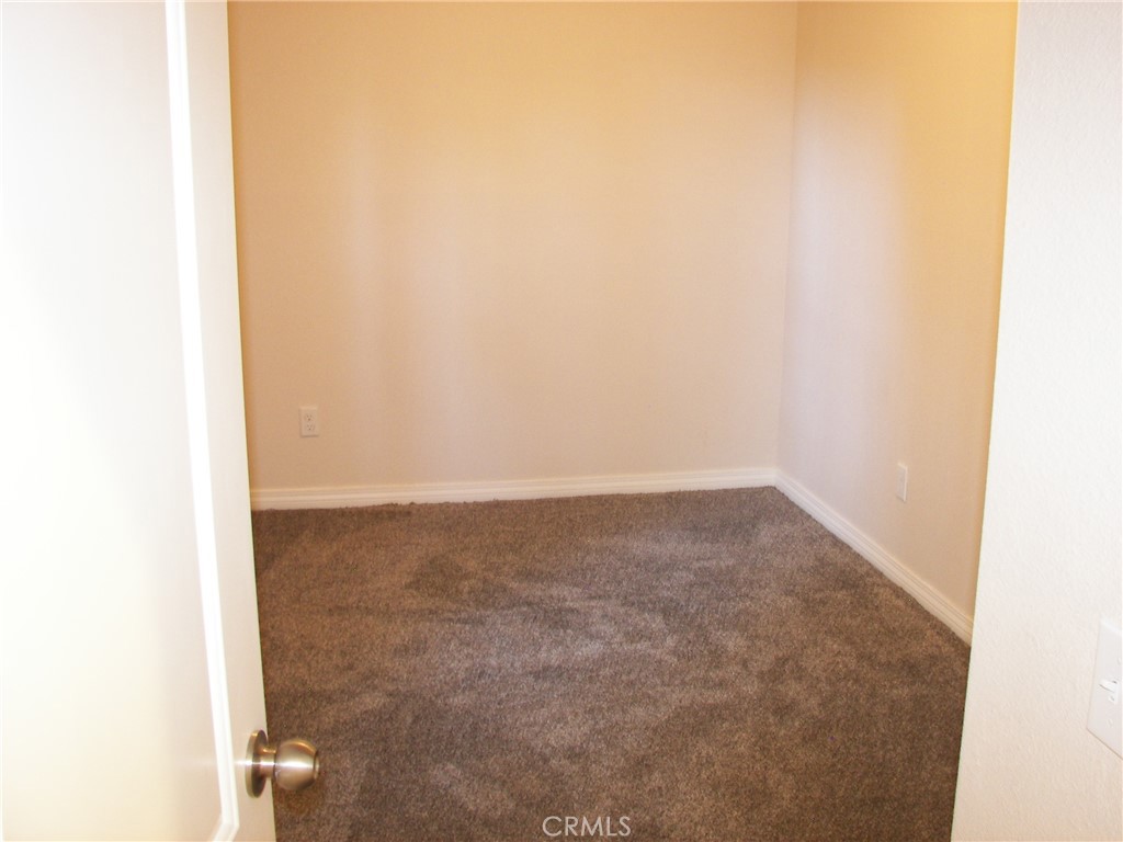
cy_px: 421
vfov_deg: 39.7
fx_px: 1168
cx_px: 562
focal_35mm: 36
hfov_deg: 51.4
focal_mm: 6
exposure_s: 1/4
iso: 100
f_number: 2.8
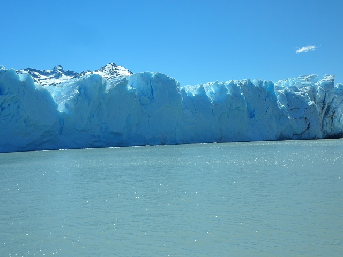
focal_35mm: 37
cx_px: 172
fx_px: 367
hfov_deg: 50.1
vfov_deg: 38.7
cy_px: 128
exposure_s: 1/180
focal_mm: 6.6
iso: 80
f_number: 10.1
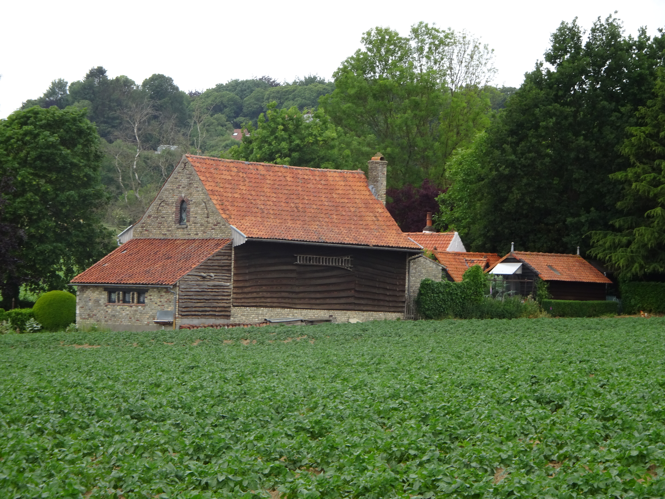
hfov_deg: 14.6
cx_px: 332
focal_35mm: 135
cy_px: 250
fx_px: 2593
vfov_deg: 11.0
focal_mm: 23.11
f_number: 5.6
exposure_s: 1/160
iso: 80
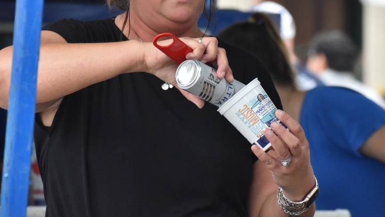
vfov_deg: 3.5
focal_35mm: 343
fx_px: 3501
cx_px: 241
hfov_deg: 6.3
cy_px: 49
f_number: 5.6
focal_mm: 160
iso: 1600
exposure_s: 1/2000
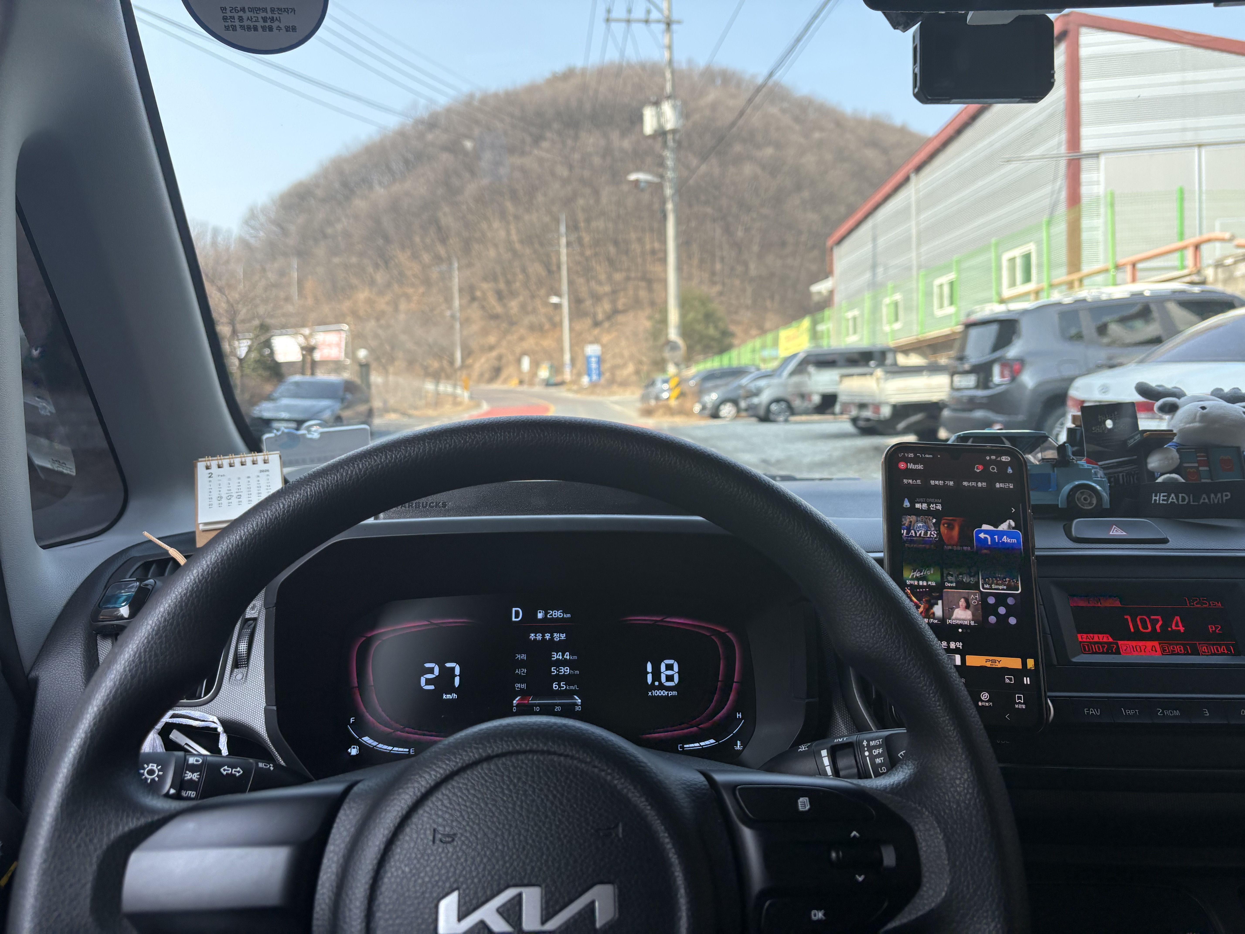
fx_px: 935
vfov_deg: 53.1
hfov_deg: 67.3
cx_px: 622
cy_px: 467
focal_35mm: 26
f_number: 1.6
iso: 50
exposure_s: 1/708
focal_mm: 5.96
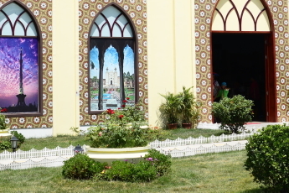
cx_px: 230
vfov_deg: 12.9
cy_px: -21
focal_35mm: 104
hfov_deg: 19.4
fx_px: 835
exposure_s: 1/1600
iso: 200
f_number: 5.6
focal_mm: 35
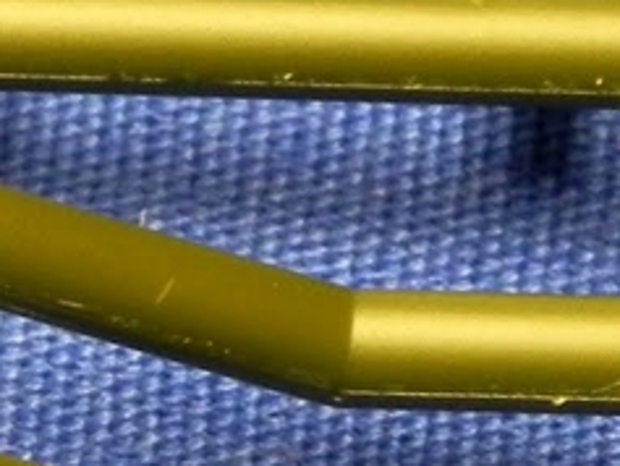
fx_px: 15698
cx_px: -487
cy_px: 898
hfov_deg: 2.3
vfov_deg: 1.7
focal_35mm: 876
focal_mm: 28.8
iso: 400
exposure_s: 1/9.6
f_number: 4.5
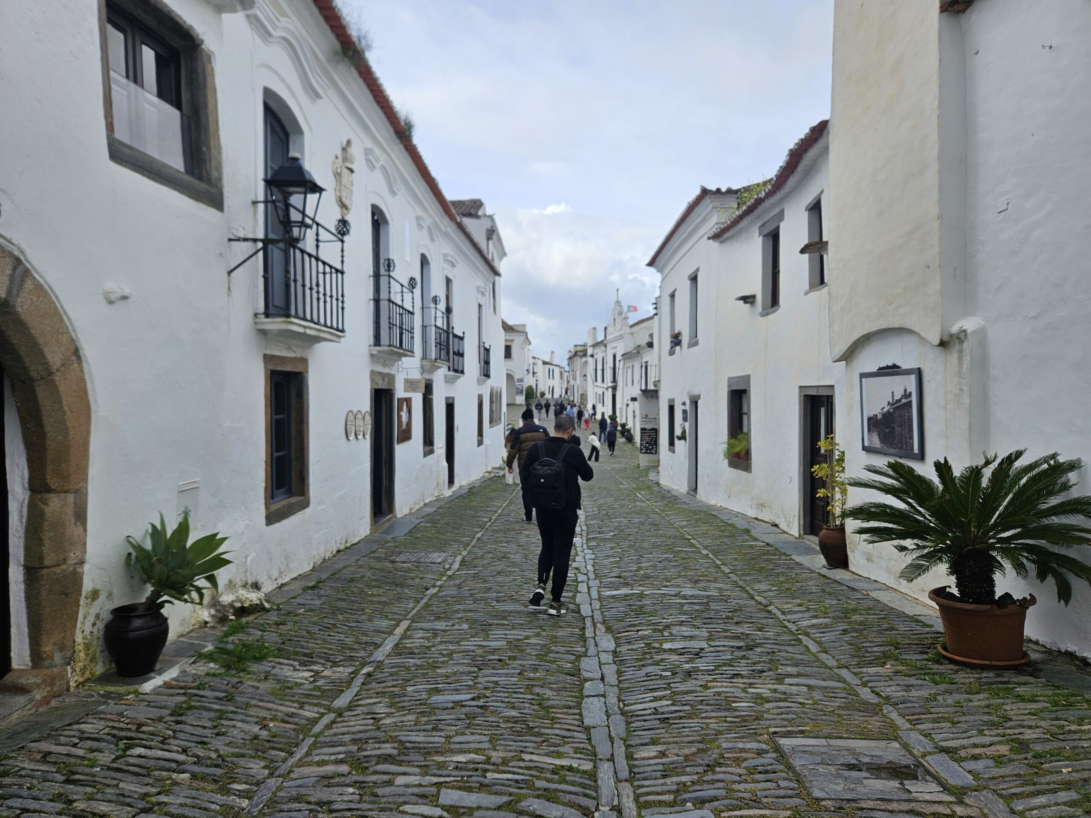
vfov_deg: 58.9
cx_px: 546
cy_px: 409
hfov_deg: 73.9
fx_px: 725
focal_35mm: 23
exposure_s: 1/1879
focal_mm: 5.4
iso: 25
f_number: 1.8
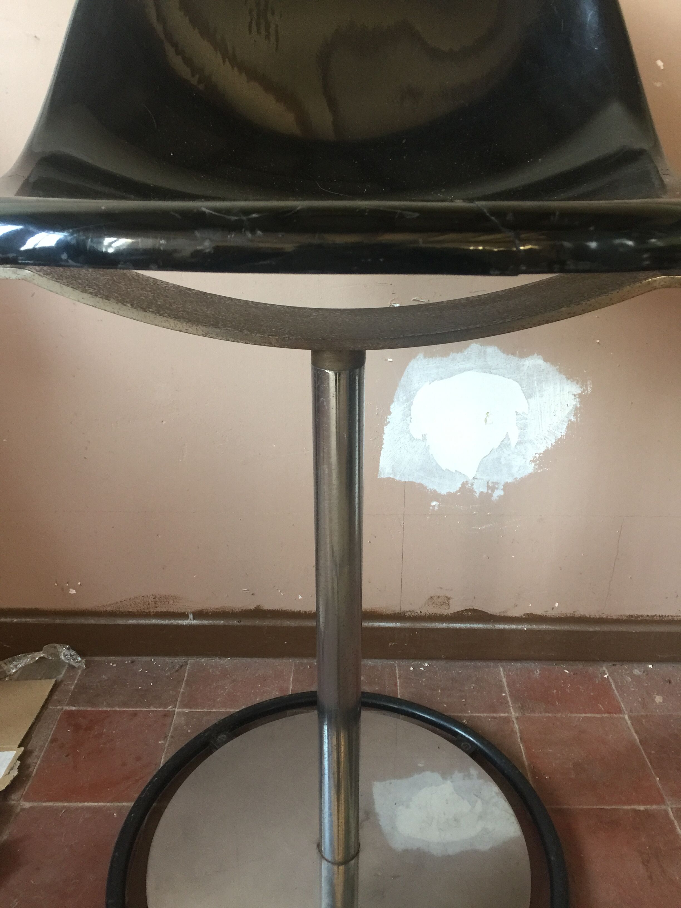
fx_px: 761
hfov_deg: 48.2
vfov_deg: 61.7
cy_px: 454
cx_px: 340
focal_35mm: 29
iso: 100
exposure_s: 1/17
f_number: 2.2
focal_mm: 4.15
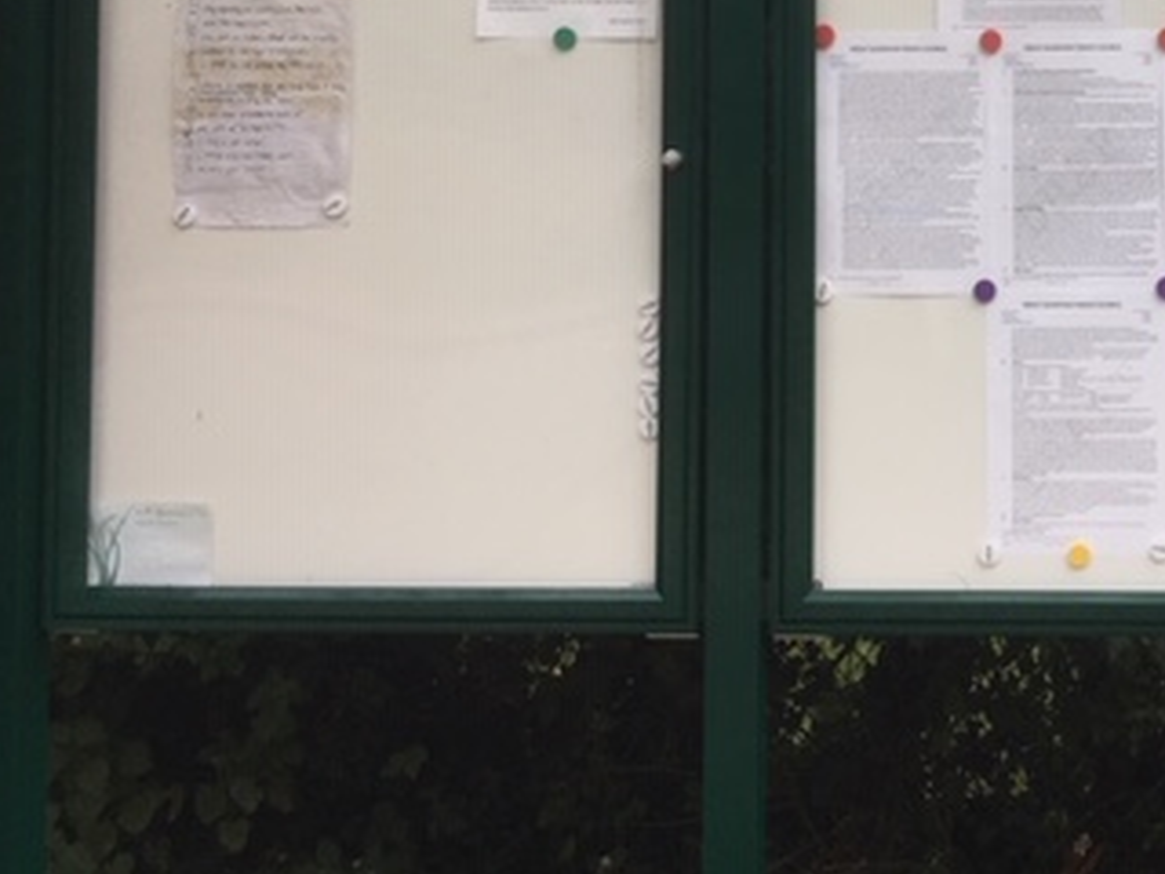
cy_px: 29
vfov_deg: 24.3
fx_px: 1952
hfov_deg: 31.1
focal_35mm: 58
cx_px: 1132
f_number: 2.2
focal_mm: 4.15
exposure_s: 1/314
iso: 25
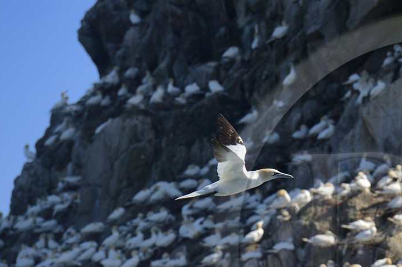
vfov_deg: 3.0
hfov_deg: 4.6
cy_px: 247
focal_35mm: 451
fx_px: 5031
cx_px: 446
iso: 400
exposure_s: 1/1600
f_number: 7.1
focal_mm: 200
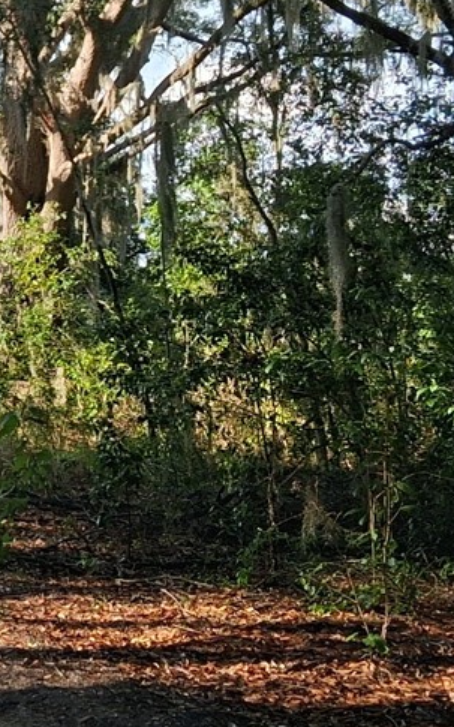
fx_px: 1802
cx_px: -207
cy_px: 177
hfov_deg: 13.6
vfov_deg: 22.6
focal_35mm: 91
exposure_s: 1/179
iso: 25
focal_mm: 3.98
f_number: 1.8
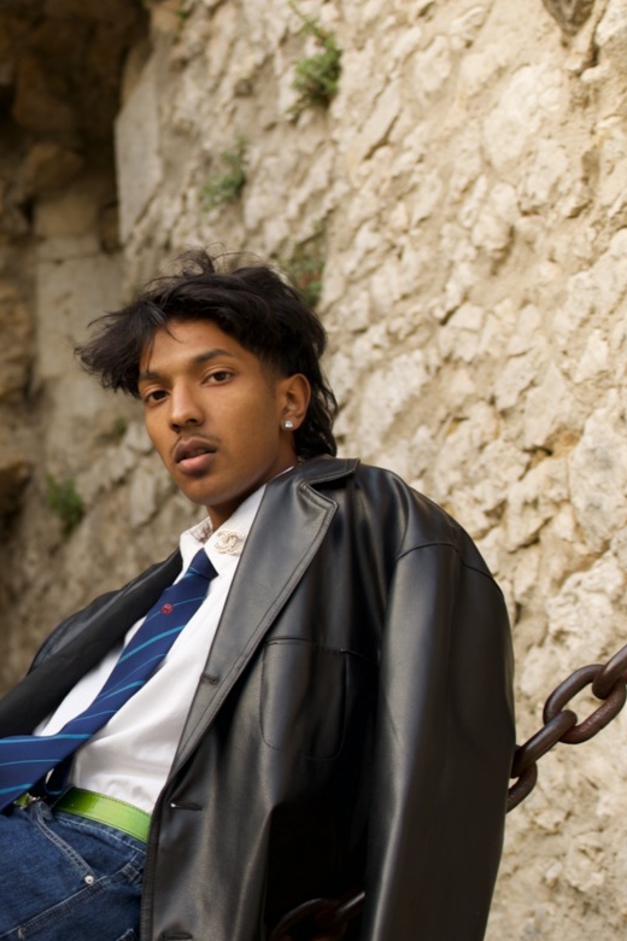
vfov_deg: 16.0
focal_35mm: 128
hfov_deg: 10.5
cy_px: 481
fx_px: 3341
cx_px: -178
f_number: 2.8
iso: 125
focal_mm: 43.3
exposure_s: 1/100
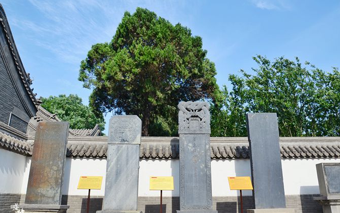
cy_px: 112
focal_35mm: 28
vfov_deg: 44.5
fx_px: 259
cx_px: 172
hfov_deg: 66.5
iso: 125
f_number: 8
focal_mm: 18
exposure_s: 1/250
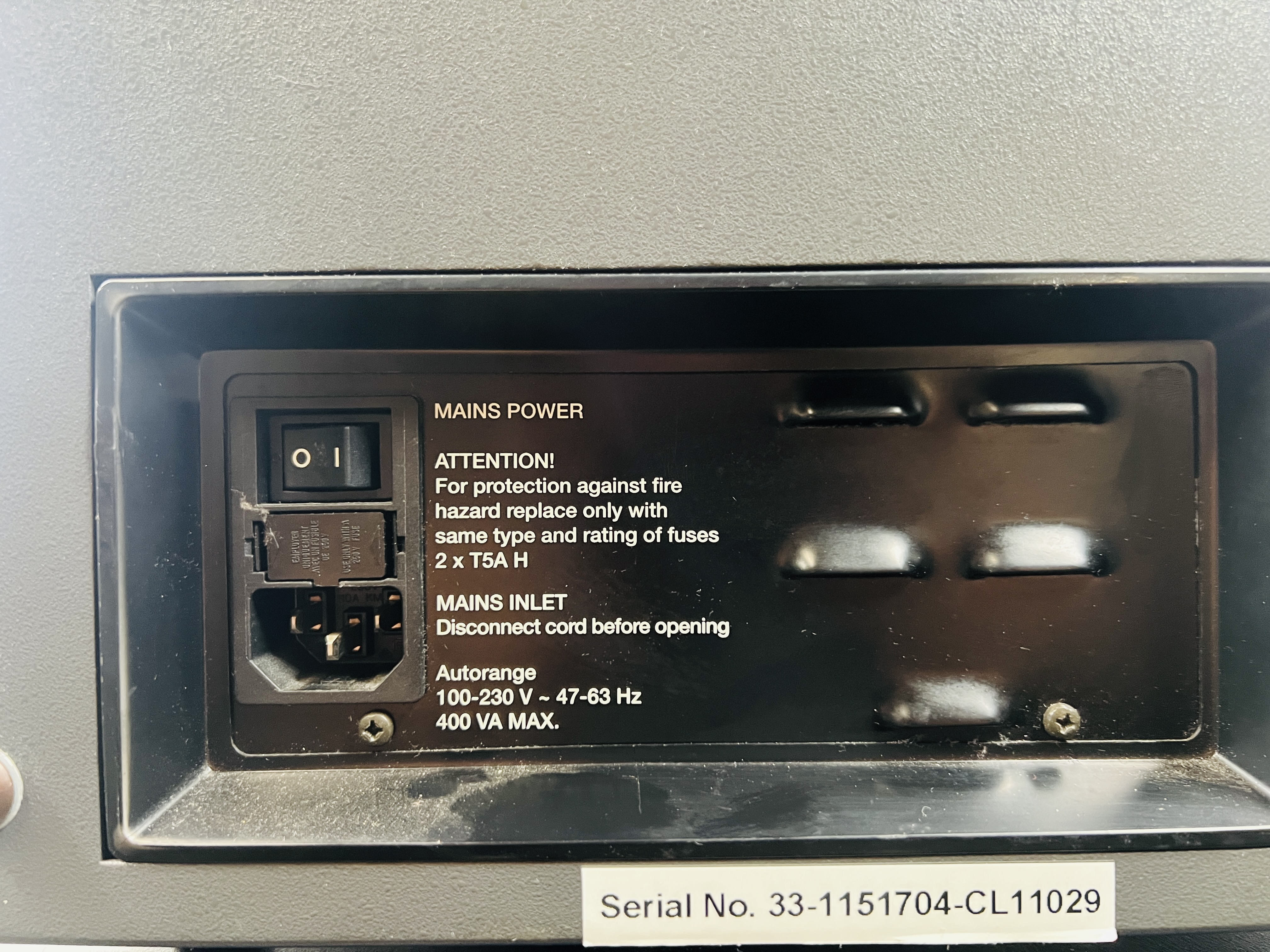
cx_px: 635
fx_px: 954
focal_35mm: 26
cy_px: 476
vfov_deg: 53.1
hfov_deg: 67.3
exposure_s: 1/40
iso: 640
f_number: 1.5
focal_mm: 5.7
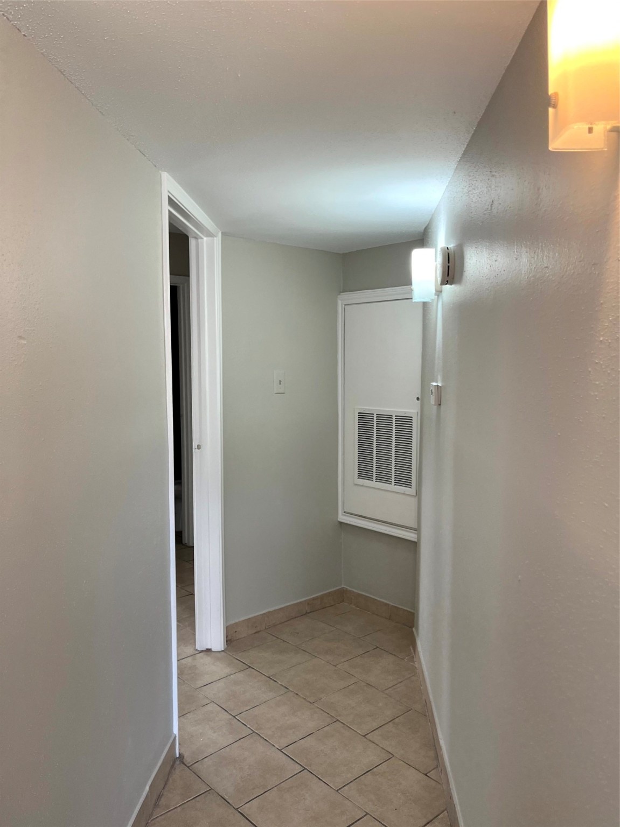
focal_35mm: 26
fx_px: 621
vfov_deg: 67.3
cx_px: 310
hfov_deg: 53.0
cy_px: 414
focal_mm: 5.1
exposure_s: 1/60
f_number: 1.6
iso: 80
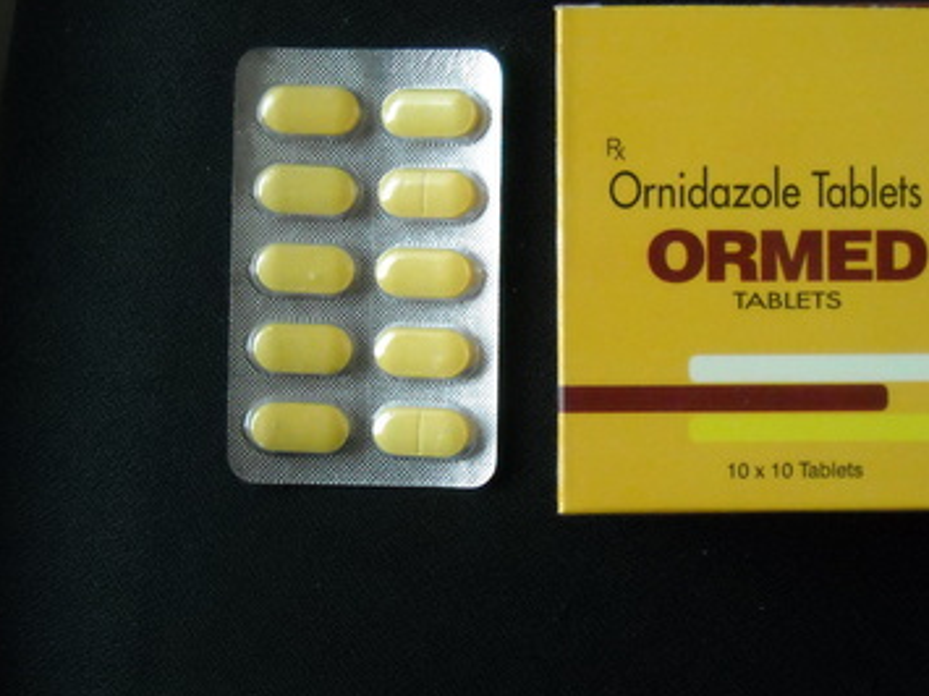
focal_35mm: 86
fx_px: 2307
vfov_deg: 17.1
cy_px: 271
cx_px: 631
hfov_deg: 22.7
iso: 702
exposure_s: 1/250
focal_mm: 9.87
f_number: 3.5
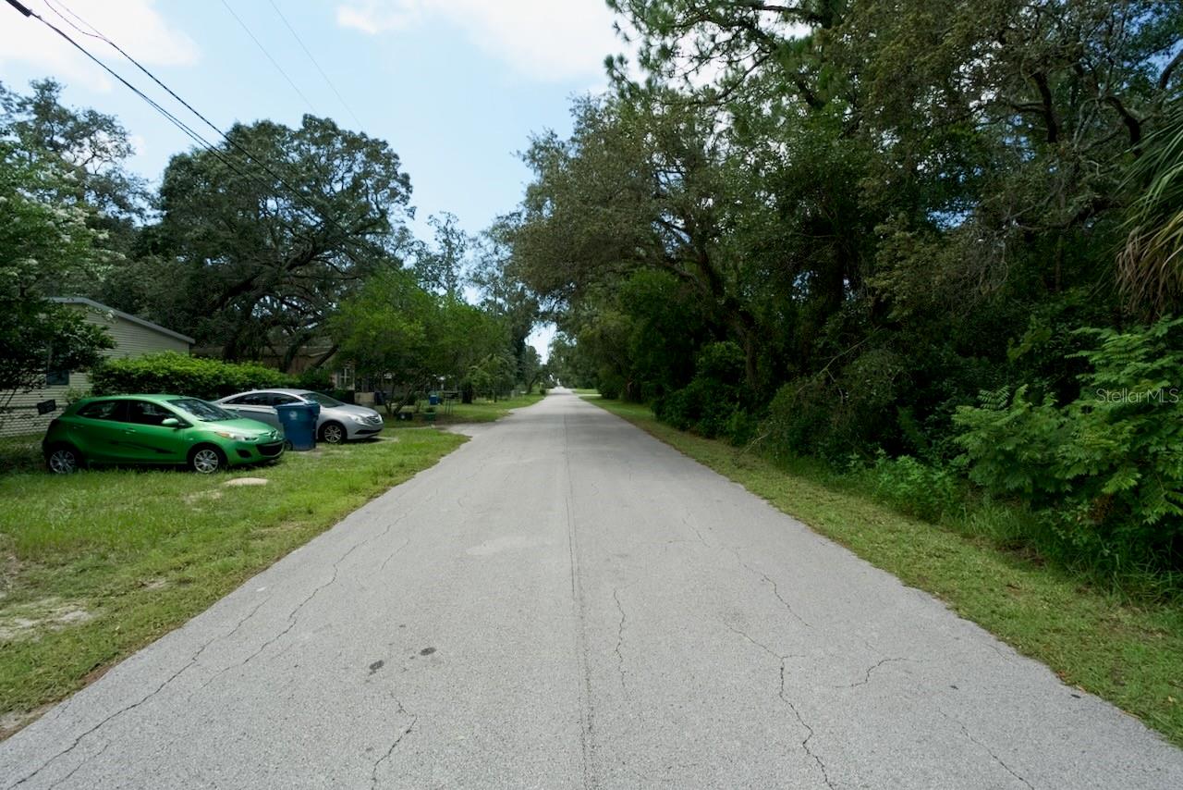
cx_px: 592
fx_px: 493
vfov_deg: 77.4
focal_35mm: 15
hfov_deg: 100.4
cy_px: 395
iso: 100
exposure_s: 1/100
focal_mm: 10
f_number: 6.3
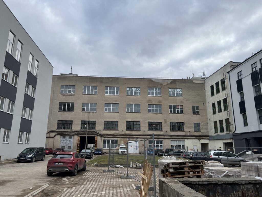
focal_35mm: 26
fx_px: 197
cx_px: 131
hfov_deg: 67.3
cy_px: 98
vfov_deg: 53.1
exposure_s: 1/1575
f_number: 1.5
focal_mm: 5.7
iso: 50
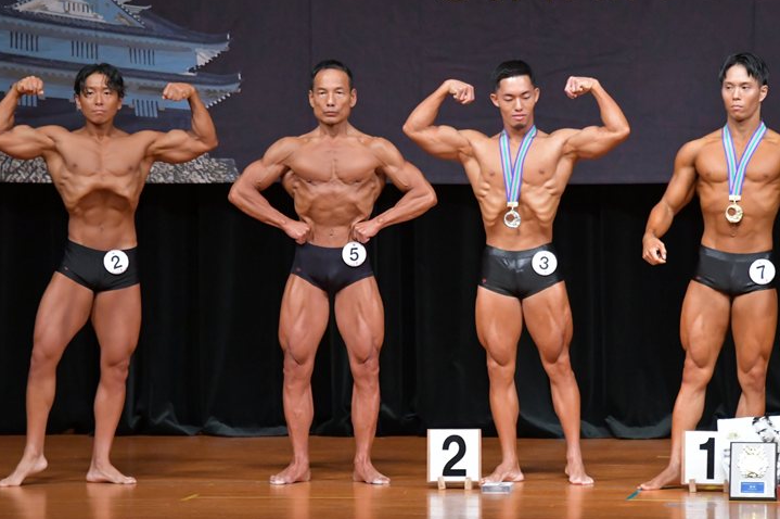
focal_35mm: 275
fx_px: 5953
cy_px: 257
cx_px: 386
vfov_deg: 5.0
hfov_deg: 7.5
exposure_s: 1/400
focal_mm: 170
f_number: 5.6
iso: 5000
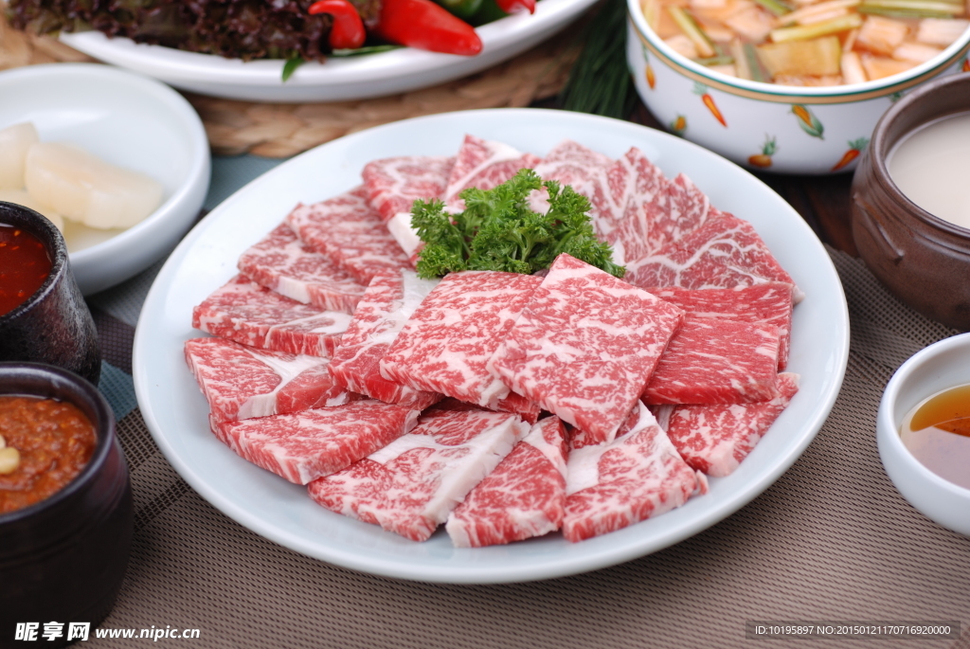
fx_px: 2427
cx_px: 485
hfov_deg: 22.6
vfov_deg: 15.2
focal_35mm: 90
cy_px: 324
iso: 125
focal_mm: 60
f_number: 4
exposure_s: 1/125
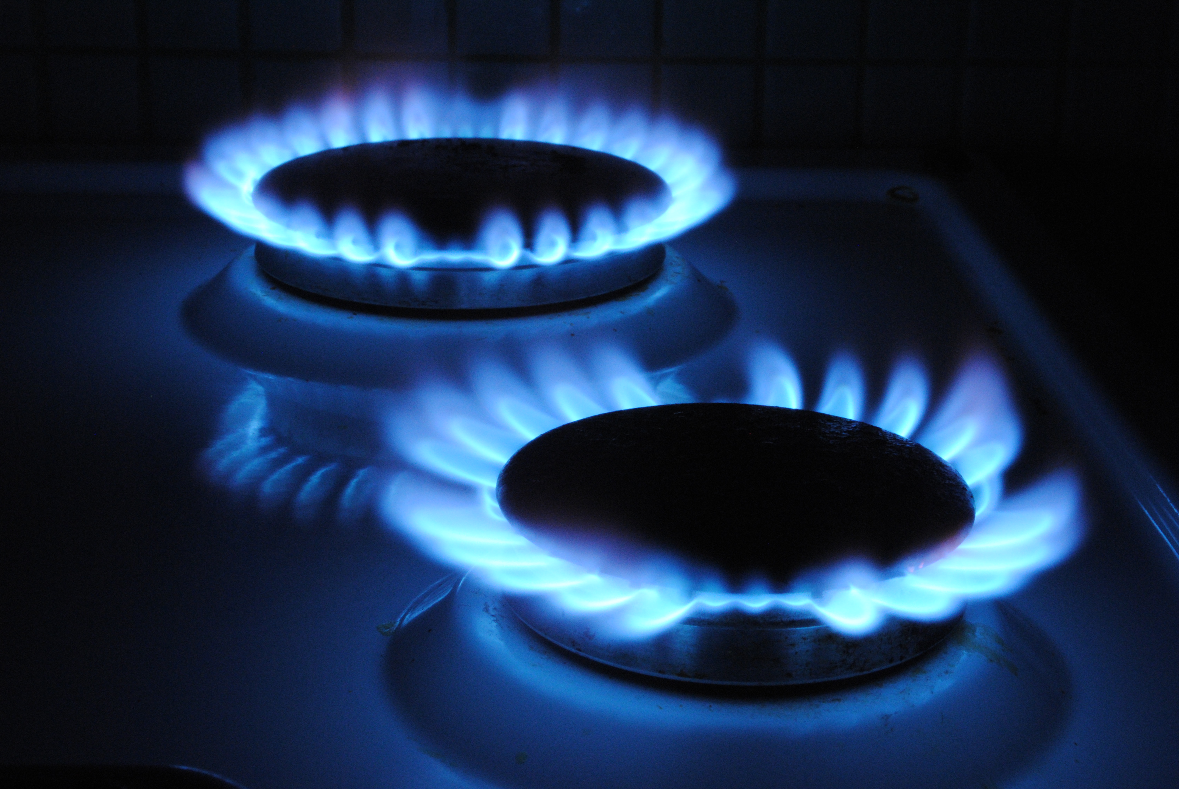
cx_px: 590
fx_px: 2213
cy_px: 394
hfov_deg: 29.8
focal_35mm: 68
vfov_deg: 20.2
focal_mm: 45
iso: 800
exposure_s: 10
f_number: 22
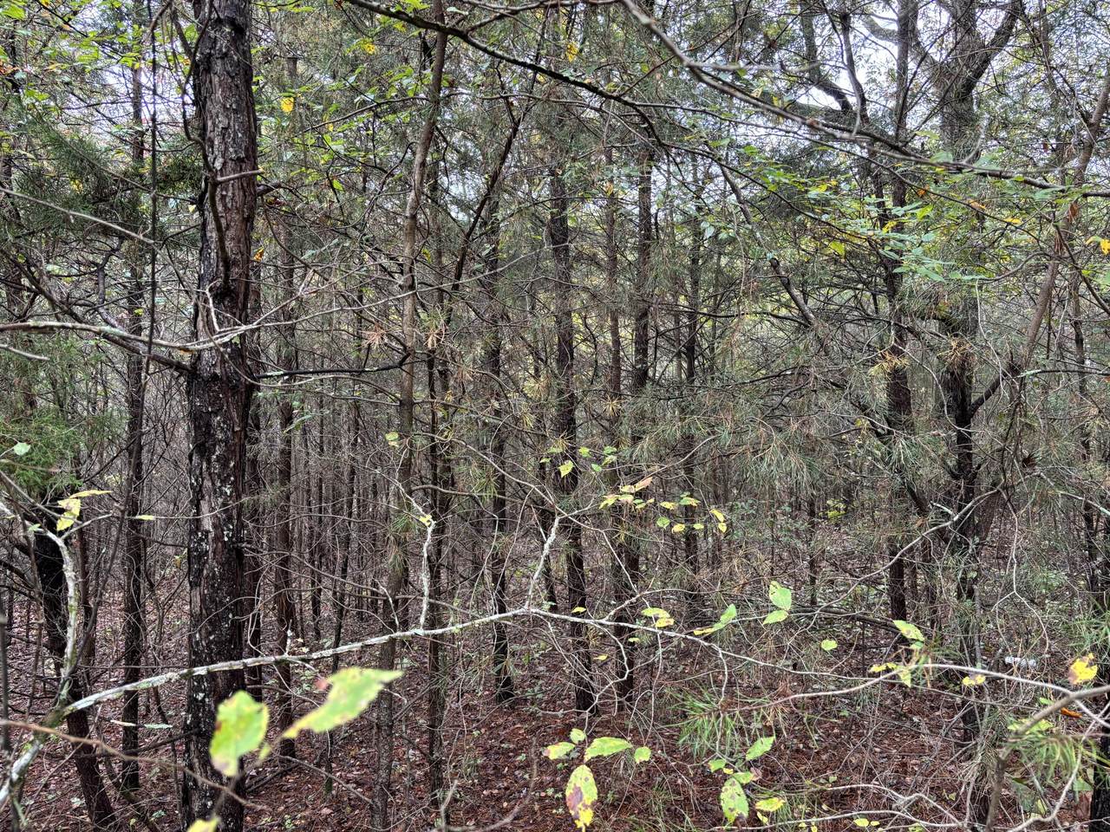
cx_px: 555
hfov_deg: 67.3
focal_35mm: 26
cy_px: 416
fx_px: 834
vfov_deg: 53.1
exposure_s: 1/115
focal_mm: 5.96
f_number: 1.6
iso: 125
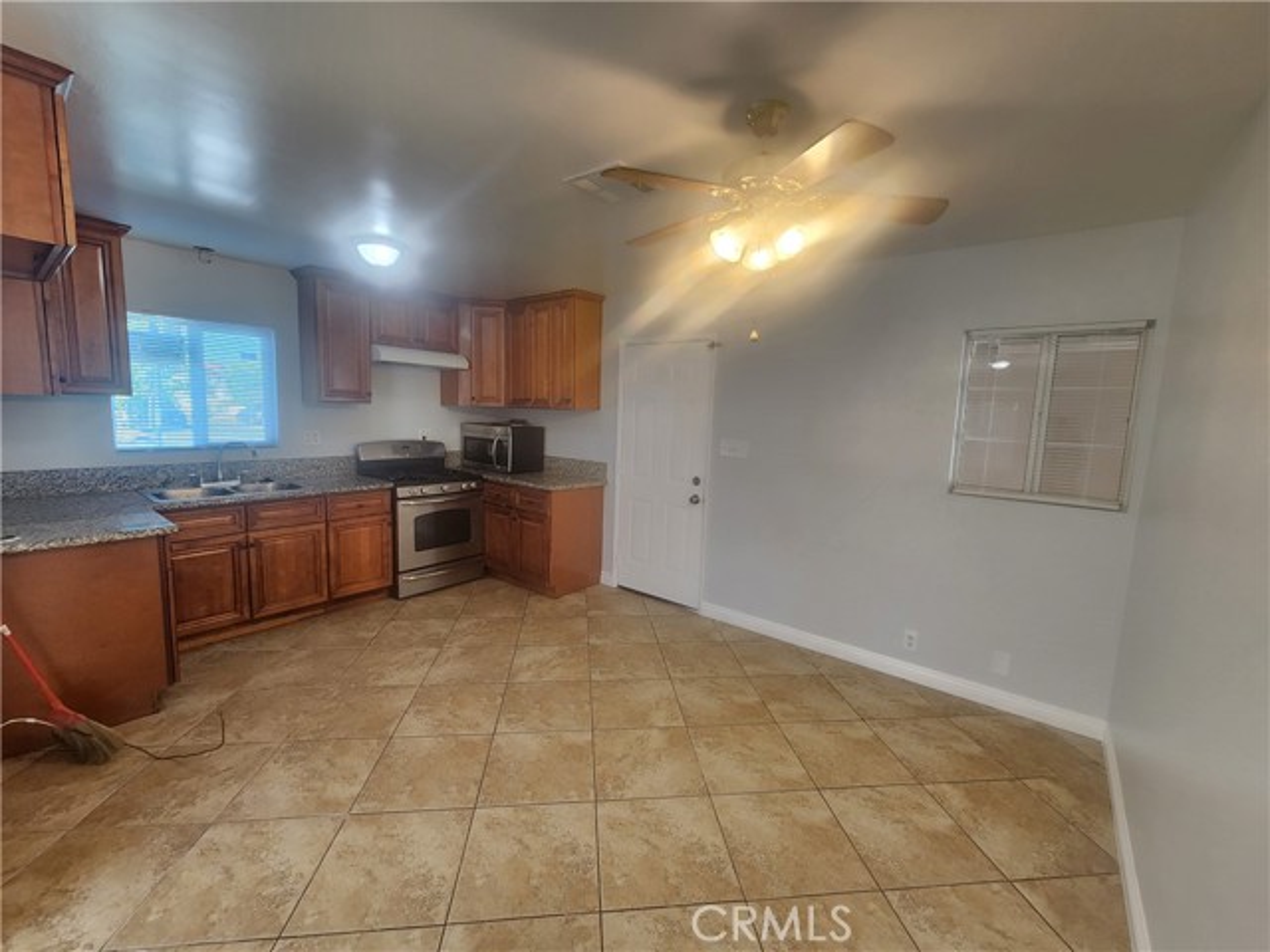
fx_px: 477
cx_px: 635
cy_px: 476
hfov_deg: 106.2
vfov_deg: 89.9
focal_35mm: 13
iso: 250
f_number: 2.2
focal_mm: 2.2
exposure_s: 1/60
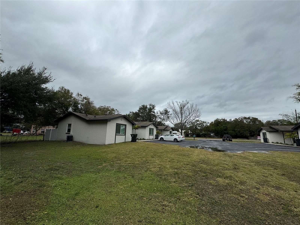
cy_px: 112
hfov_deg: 102.1
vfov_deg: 85.7
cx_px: 150
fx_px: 121
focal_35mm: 14
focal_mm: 2.22
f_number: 2.2
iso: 50
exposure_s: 1/1927
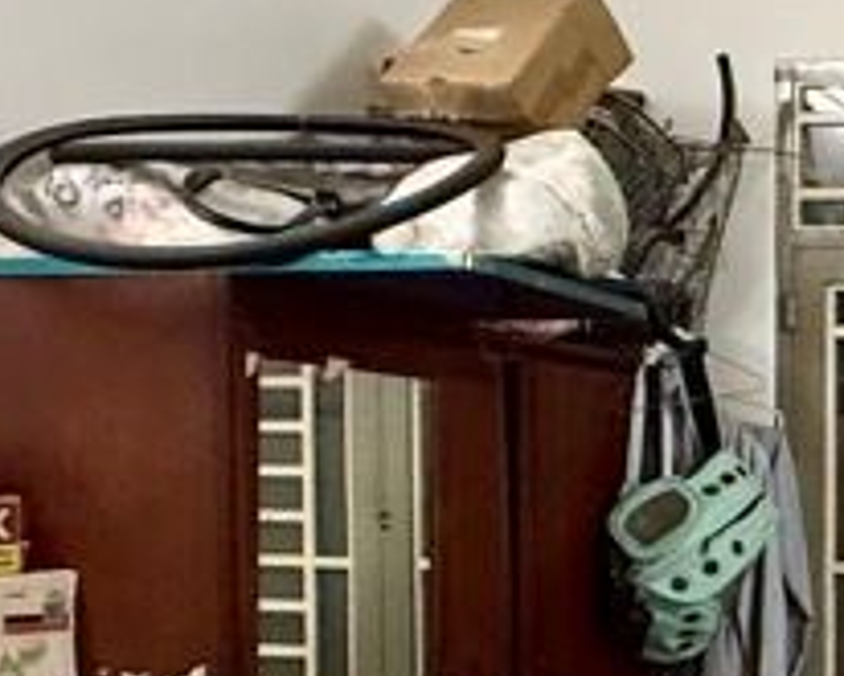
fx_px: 1699
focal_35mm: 68
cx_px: 1397
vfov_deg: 22.2
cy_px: 541
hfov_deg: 21.4
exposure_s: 1/50
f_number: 2.2
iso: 800
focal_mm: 2.22
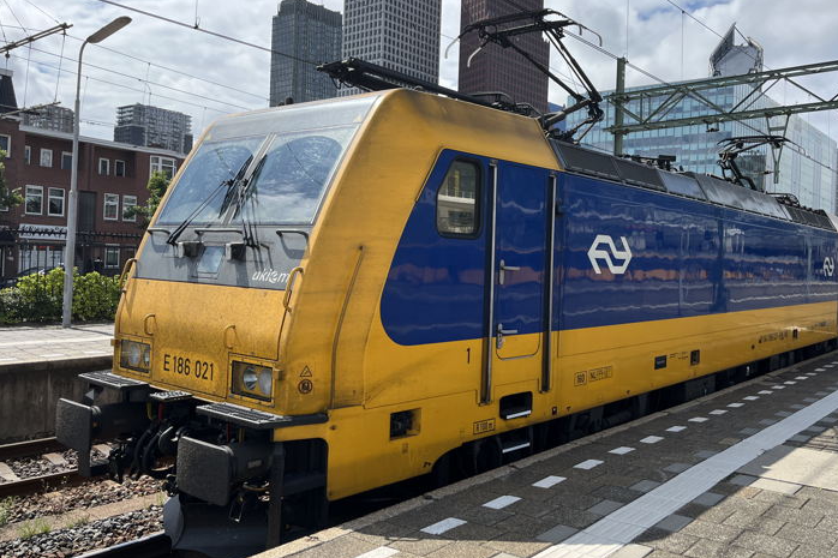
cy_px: 251
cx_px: 457
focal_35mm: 31
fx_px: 721
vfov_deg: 42.3
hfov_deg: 60.2
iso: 50
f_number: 1.6
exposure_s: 1/3745
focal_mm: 5.1
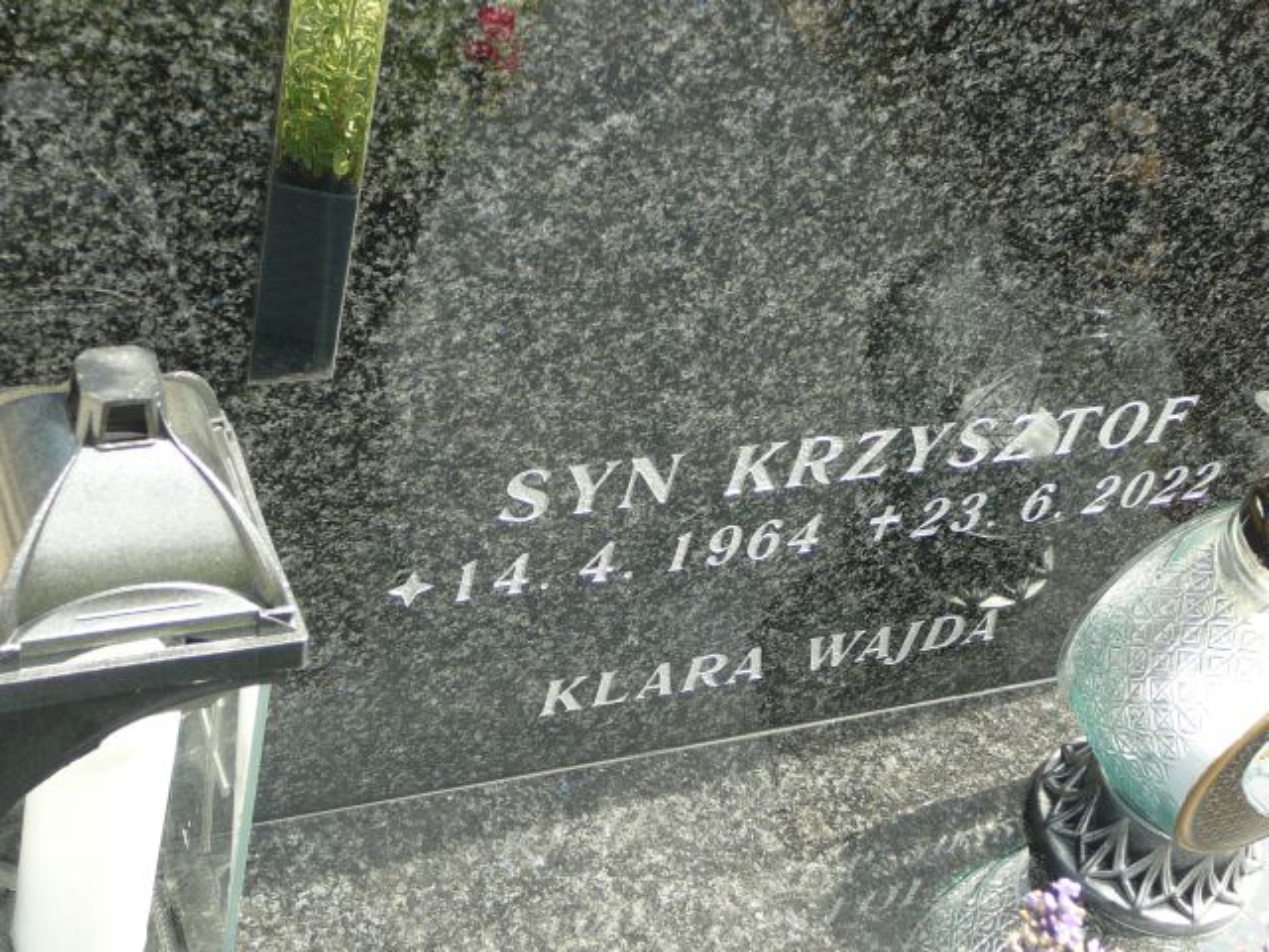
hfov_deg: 36.8
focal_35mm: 52
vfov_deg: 28.0
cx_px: 634
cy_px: 476
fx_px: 1906
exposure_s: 1/160
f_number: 3.4
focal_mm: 7.8
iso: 80
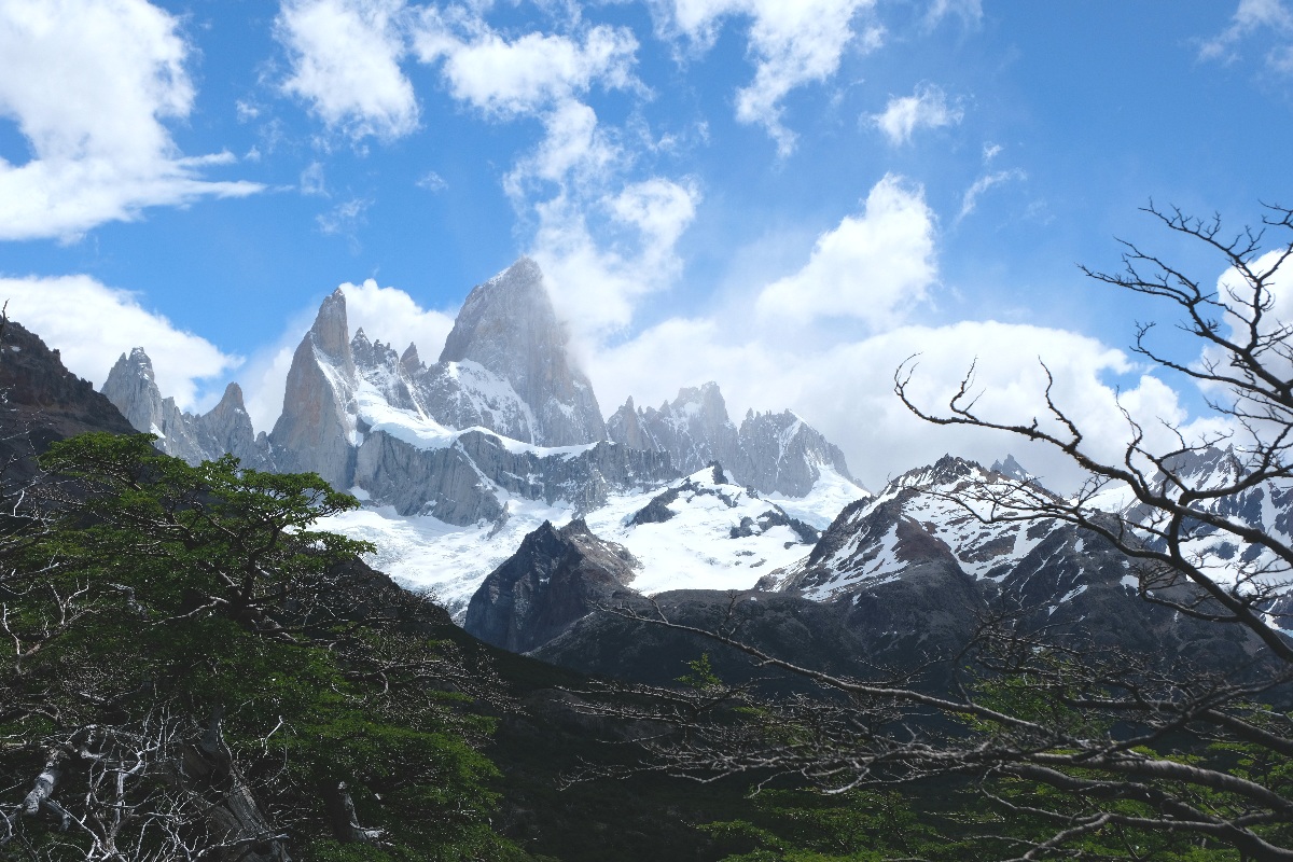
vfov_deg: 28.6
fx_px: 1688
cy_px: 431
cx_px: 646
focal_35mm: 47
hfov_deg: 41.9
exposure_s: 1/2000
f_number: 9
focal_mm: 31
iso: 400
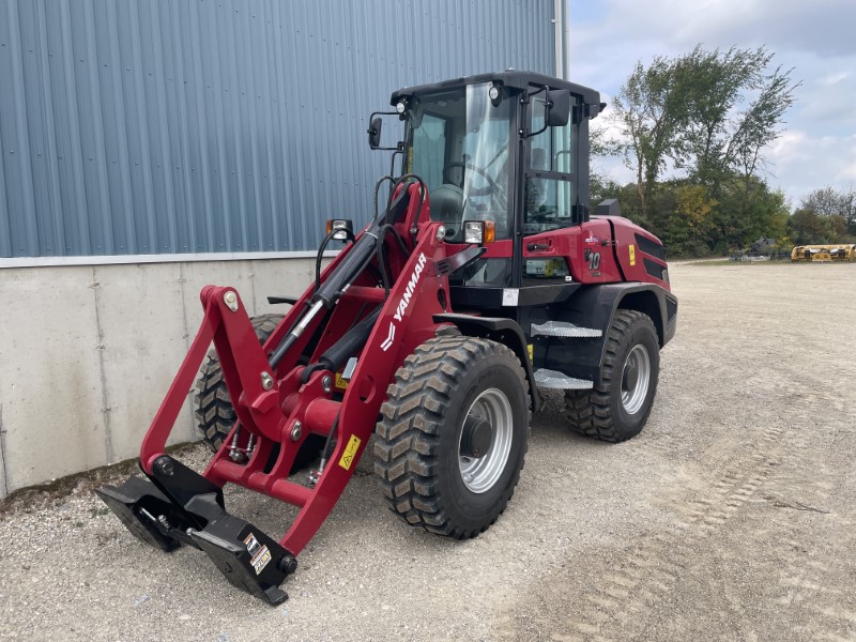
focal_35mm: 26
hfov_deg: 67.3
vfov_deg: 53.1
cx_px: 428
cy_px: 321
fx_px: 643
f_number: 1.6
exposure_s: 1/1233
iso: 32
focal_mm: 4.2
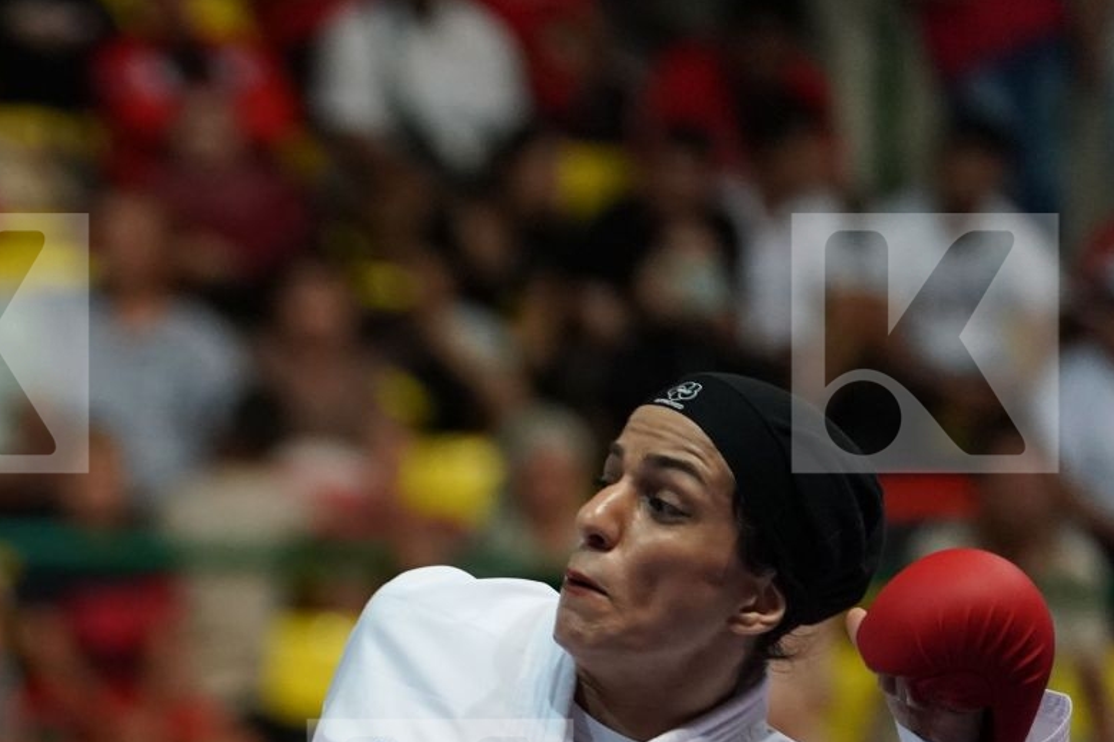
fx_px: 11941
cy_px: 849
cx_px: -44
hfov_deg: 5.3
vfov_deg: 3.6
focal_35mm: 386
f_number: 2.8
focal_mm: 167
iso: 4000
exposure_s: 1/1000
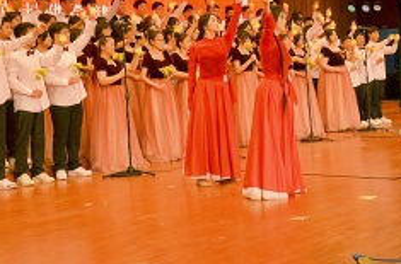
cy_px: 45
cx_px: 184
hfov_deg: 29.3
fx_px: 766
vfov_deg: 19.4
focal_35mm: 69
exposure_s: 1/160
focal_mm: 18
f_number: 6.3
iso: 1000
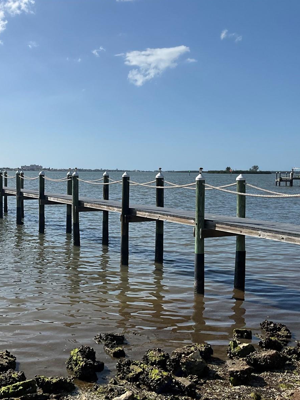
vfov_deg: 47.9
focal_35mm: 39
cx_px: 74
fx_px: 451
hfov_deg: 35.9
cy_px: 200
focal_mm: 3
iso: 25
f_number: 1.8
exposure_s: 1/3788
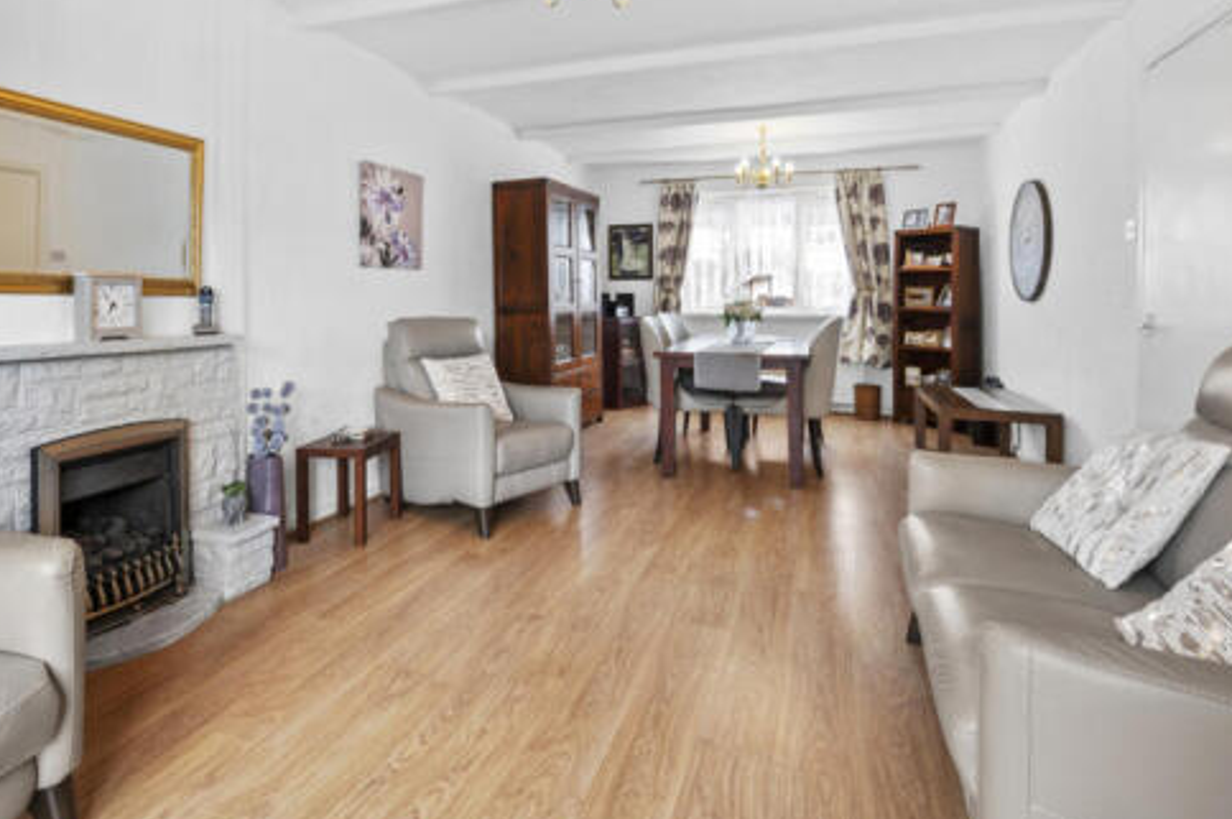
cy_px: 291
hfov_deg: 86.8
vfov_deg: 63.2
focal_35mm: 19
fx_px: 650
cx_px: 571
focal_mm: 14
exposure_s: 1/1.67
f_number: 16
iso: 250
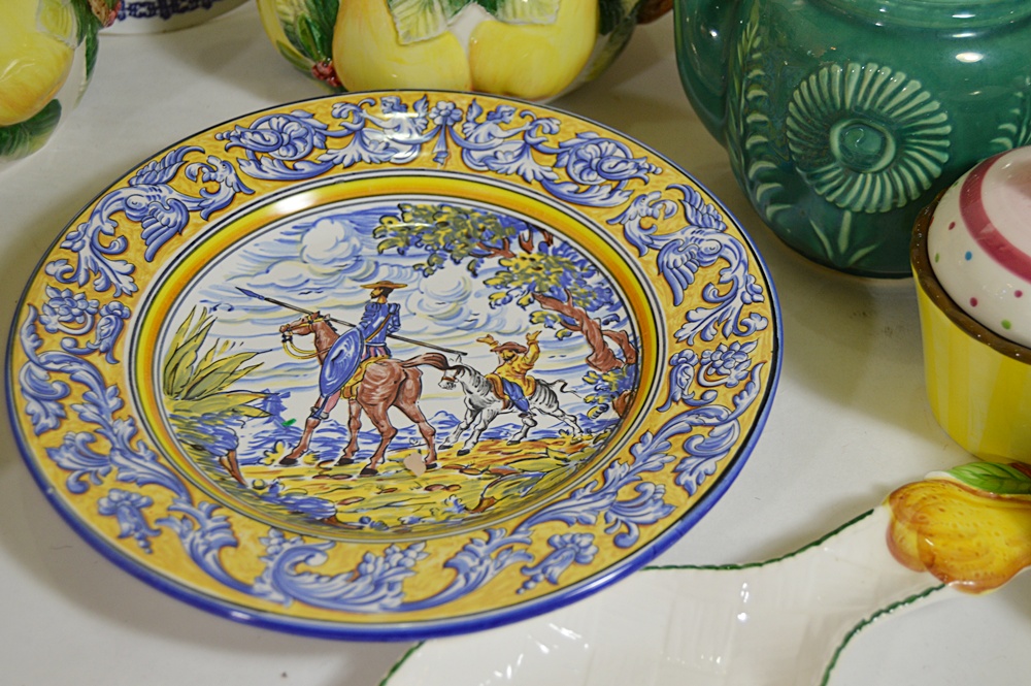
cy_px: 343
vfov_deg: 25.7
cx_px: 516
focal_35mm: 52
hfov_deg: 37.9
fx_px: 1502
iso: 400
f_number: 4.5
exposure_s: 1/80
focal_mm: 35
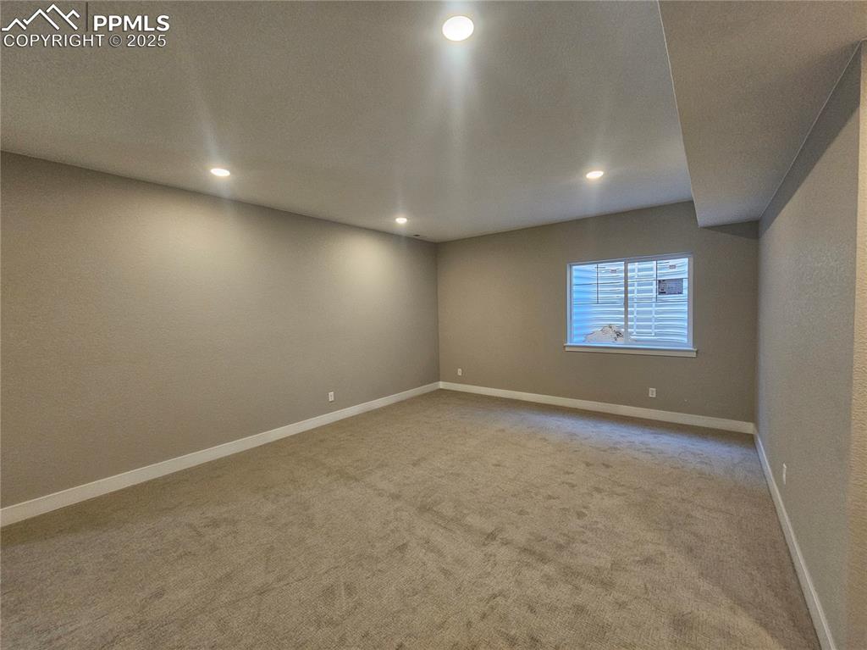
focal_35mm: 13
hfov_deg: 106.2
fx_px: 325
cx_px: 434
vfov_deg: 89.9
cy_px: 325
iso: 250
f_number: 2.2
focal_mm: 2.2
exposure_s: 1/60
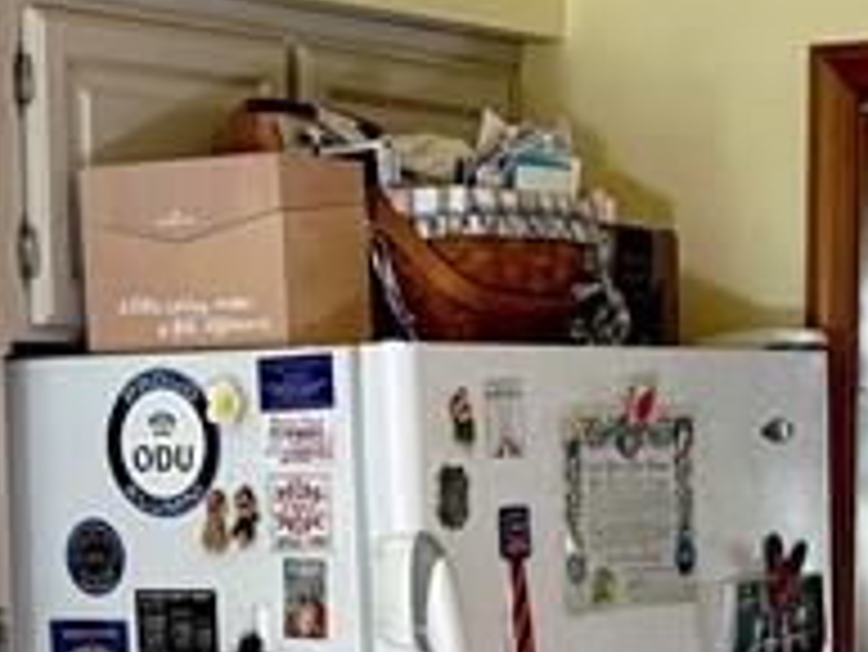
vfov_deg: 10.4
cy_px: 962
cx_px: 715
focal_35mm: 138
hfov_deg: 14.2
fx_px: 3463
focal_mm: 5.96
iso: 125
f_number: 1.6
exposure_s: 1/77
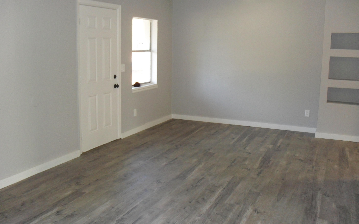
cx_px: 182
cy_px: 109
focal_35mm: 38
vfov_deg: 33.6
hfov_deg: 51.5
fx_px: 372
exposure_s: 1/45
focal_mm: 6.3
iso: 200
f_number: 3.2
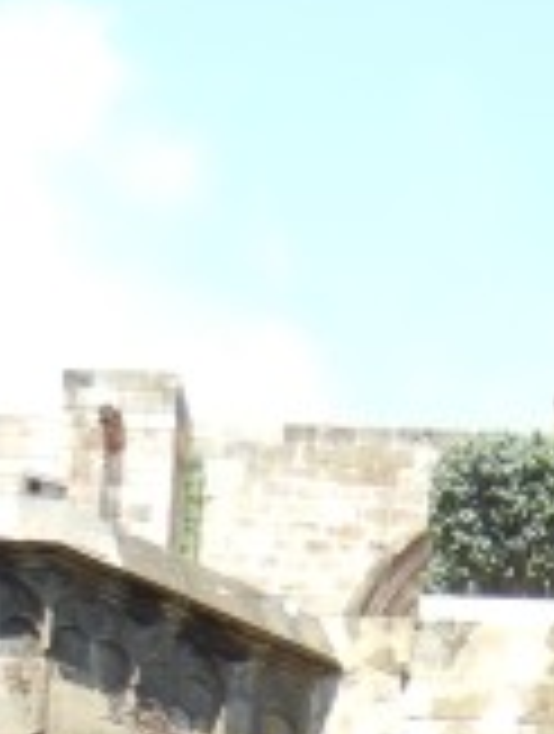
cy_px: 1373
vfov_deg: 12.6
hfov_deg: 10.4
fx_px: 2997
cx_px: 698
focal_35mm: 141
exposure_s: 1/393
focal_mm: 5.4
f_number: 3.5
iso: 160
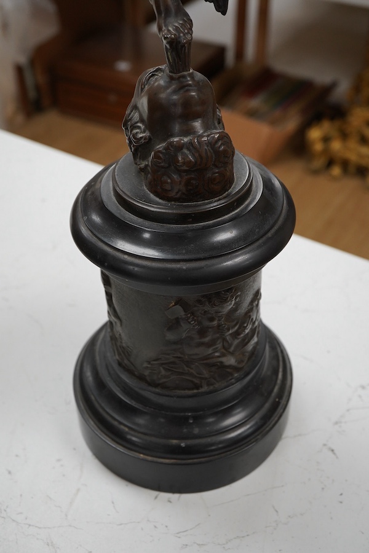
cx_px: 184
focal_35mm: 45
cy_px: 276
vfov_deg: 43.6
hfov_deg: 29.9
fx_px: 692
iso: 1250
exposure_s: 1/160
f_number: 9
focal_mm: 30
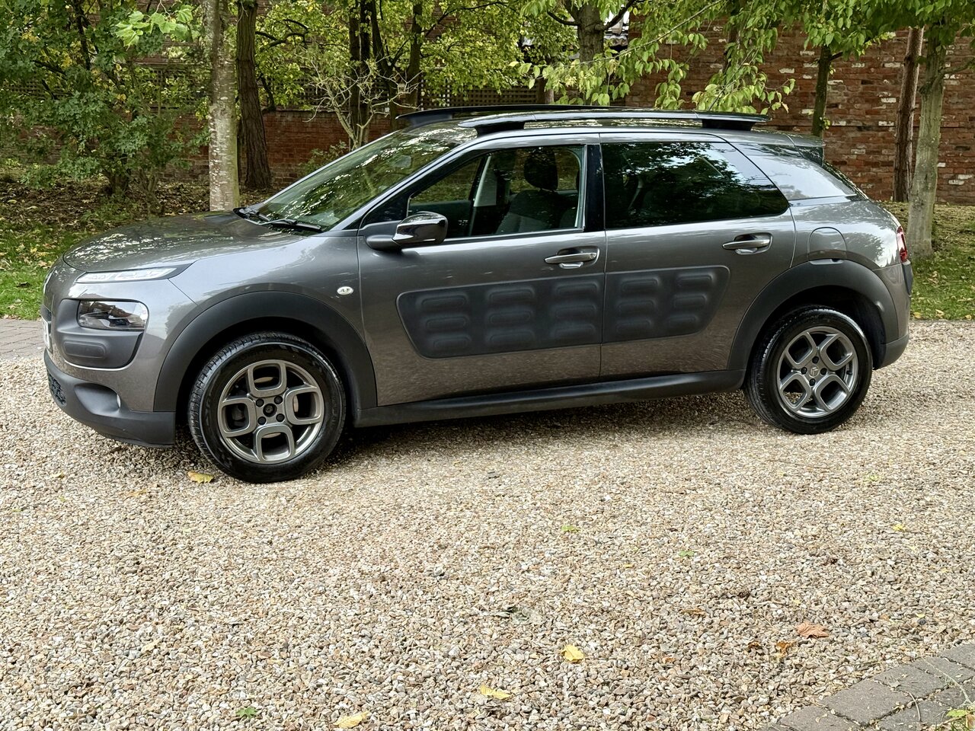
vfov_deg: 30.3
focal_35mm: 48
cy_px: 366
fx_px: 1352
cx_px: 488
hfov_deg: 39.7
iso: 125
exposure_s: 1/108
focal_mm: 6.76
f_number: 1.78
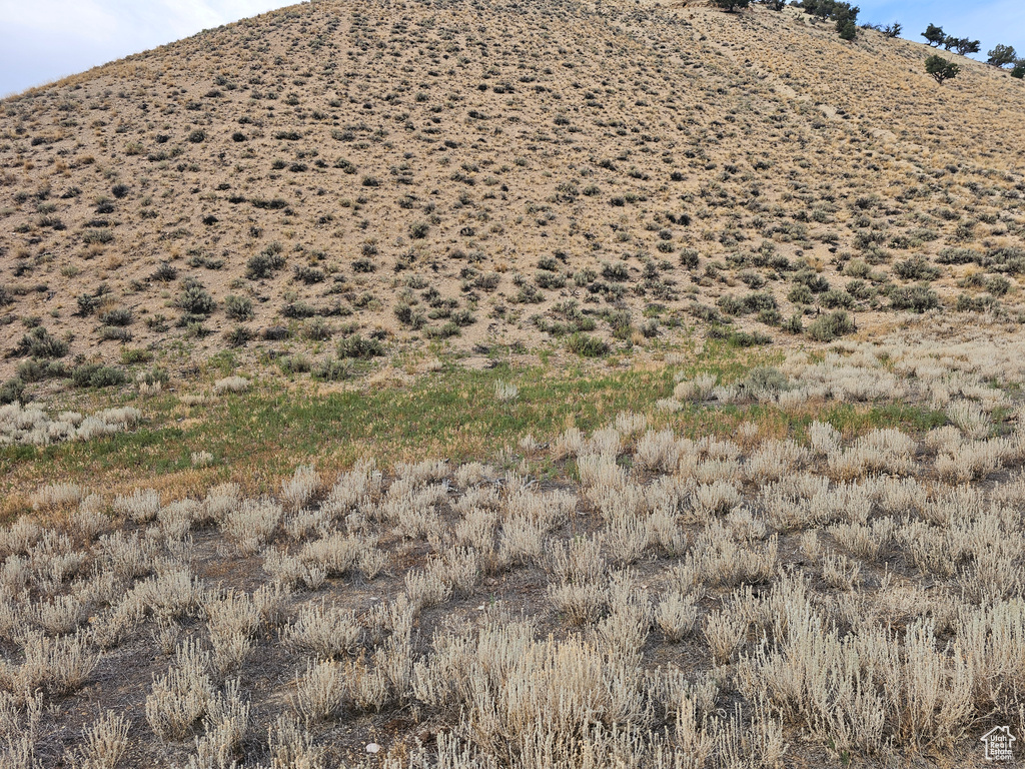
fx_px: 681
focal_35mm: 23
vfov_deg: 58.9
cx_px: 512
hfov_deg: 73.9
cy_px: 384
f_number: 1.7
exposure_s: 1/180
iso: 20
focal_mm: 6.3
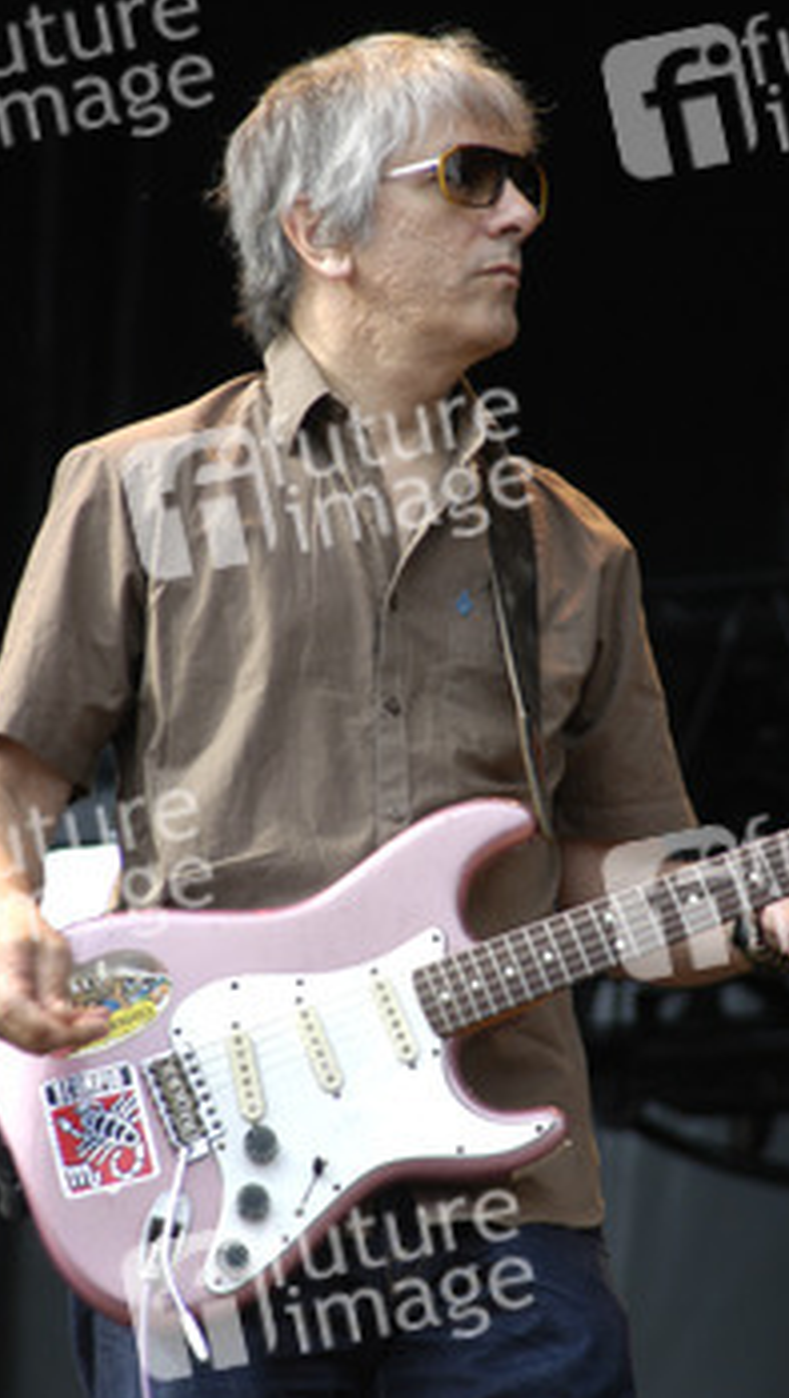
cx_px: 445
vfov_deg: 8.9
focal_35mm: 243
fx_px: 8999
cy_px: 685
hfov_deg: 5.0
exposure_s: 1/250
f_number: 5.6
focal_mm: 135
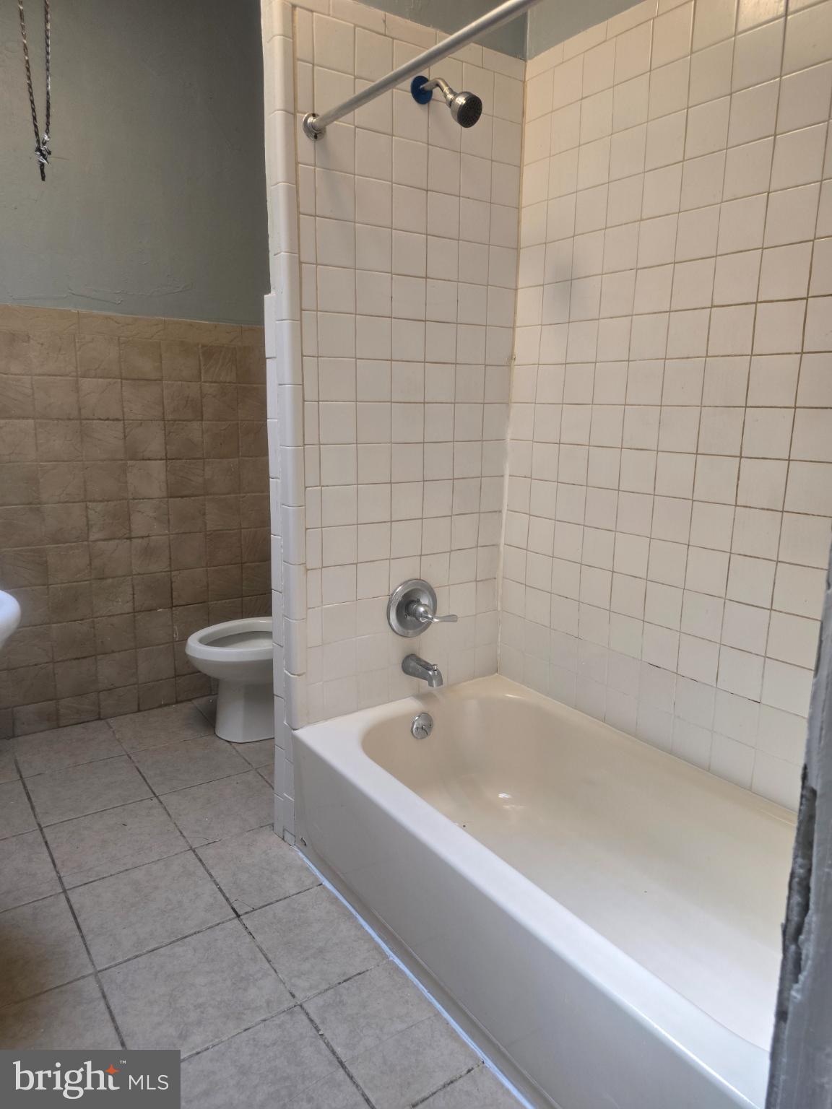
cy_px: 554
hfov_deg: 58.9
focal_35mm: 23
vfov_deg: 73.9
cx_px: 416
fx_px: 737
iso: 100
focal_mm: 6.3
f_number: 1.7
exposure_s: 1/120
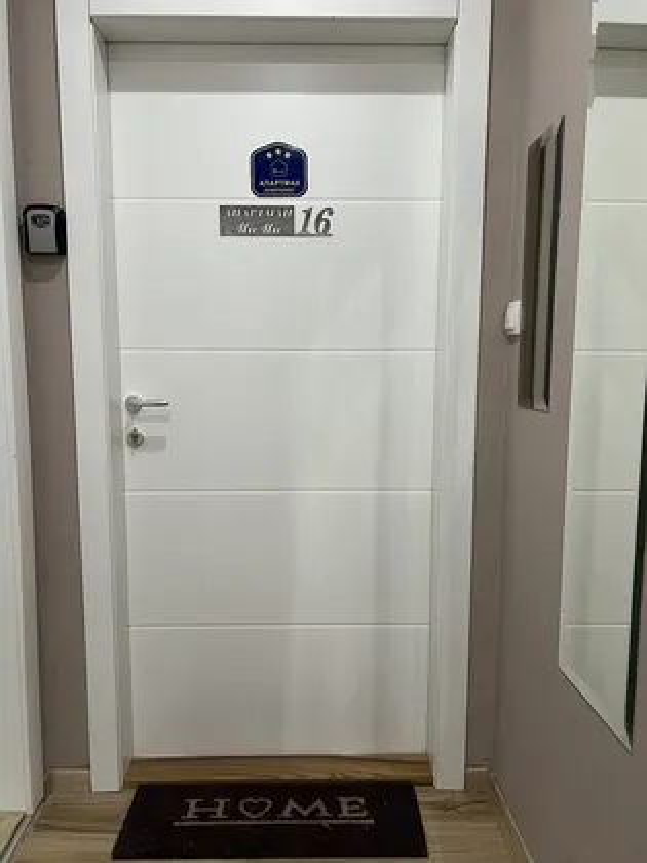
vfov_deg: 67.3
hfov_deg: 53.1
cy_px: 432
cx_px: 324
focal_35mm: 26
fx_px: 648
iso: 125
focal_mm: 5.7
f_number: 1.5
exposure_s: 1/50
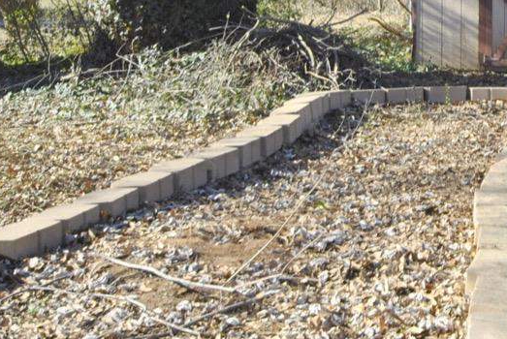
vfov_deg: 15.5
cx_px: 559
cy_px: -42
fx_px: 1212
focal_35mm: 86
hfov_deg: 22.3
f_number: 5.6
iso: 100
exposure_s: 1/125
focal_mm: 20
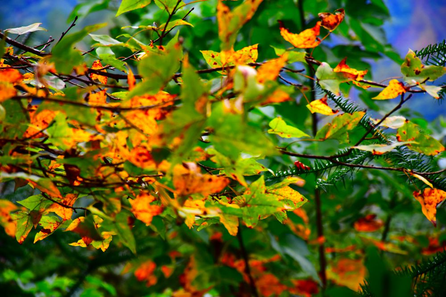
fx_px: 2602
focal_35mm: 210
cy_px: 148
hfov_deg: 9.8
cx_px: 223
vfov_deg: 6.5
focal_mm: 140
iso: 560
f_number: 5.6
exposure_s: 1/250
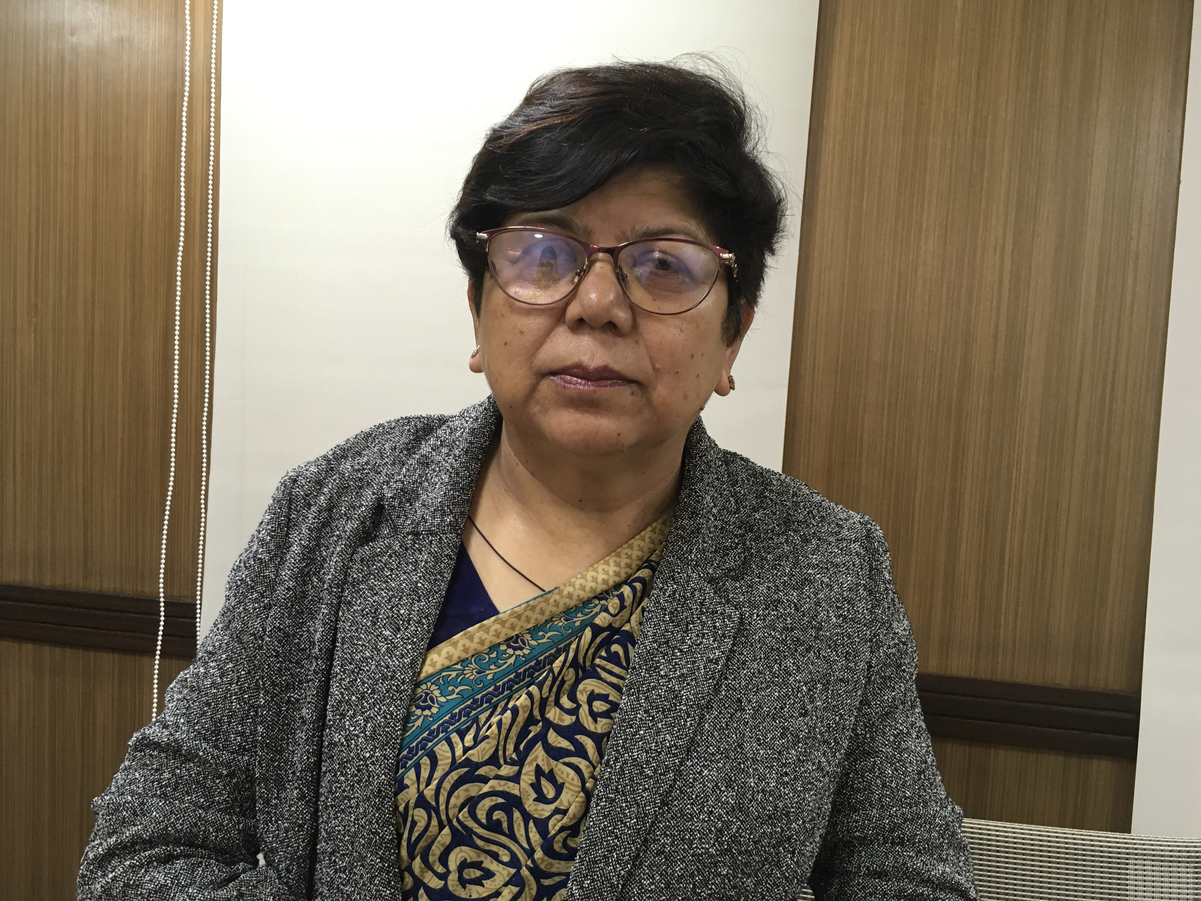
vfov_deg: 48.2
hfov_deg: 61.7
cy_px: 450
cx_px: 600
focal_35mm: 29
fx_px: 1006
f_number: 2.2
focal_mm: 4.15
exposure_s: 1/33
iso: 125
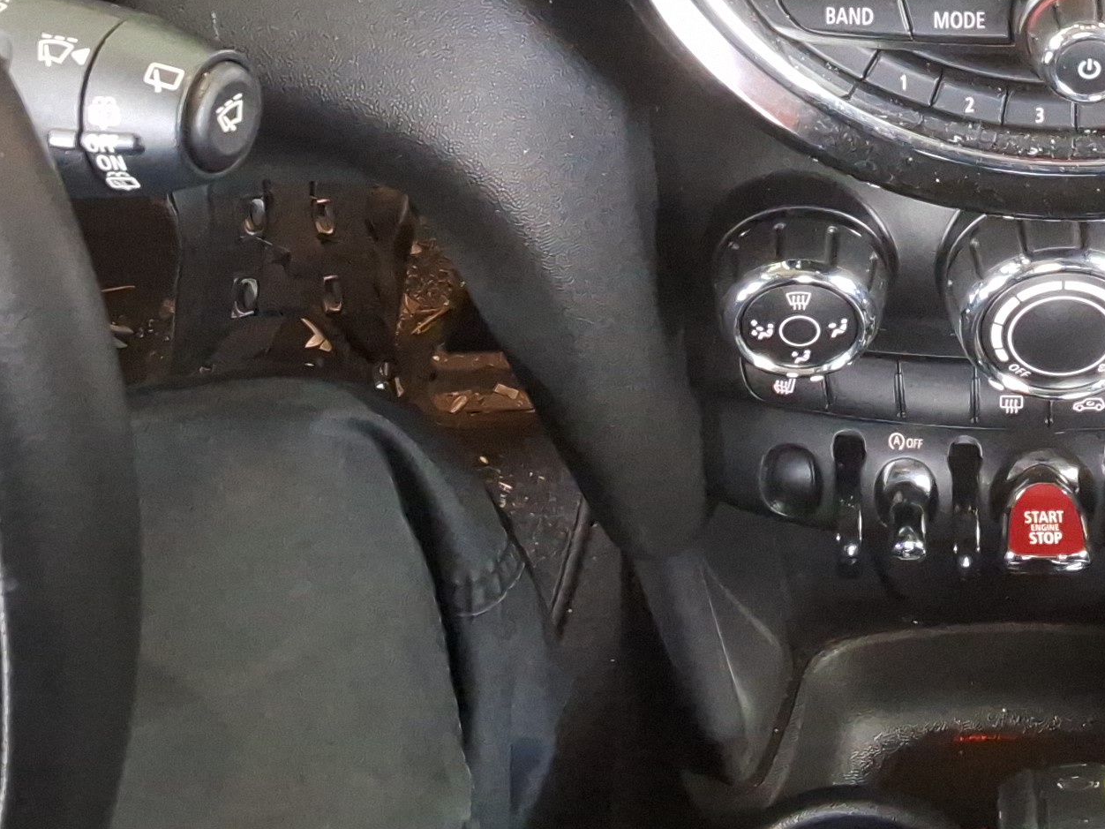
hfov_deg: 26.1
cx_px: 917
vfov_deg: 19.1
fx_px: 2330
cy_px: -152
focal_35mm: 73
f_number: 1.9
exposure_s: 1/24
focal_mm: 2.91
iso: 229
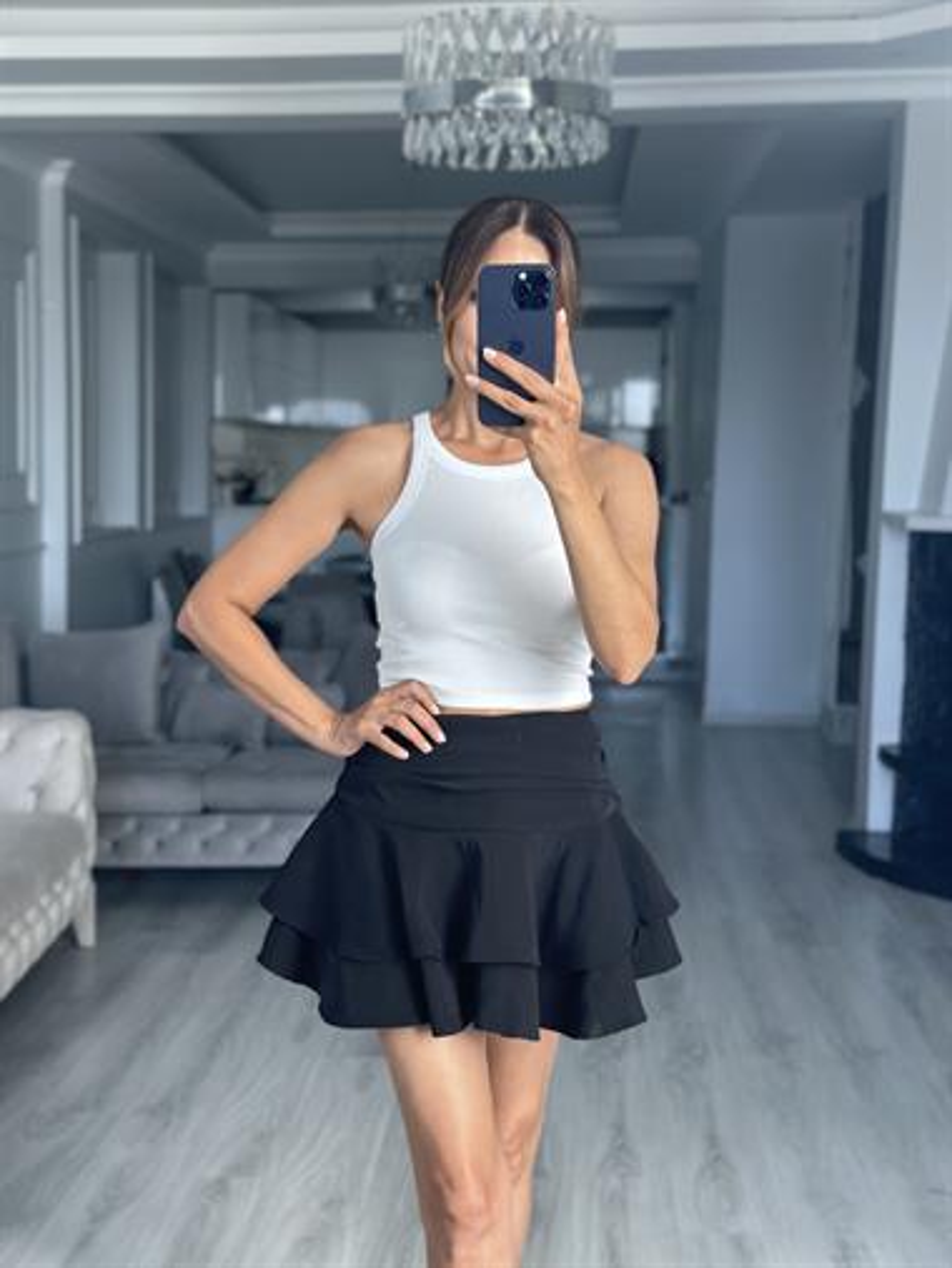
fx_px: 1759
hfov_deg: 30.3
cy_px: 634
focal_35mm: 48
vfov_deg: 39.6
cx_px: 476
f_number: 1.78
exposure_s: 1/145
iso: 125
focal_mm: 6.86
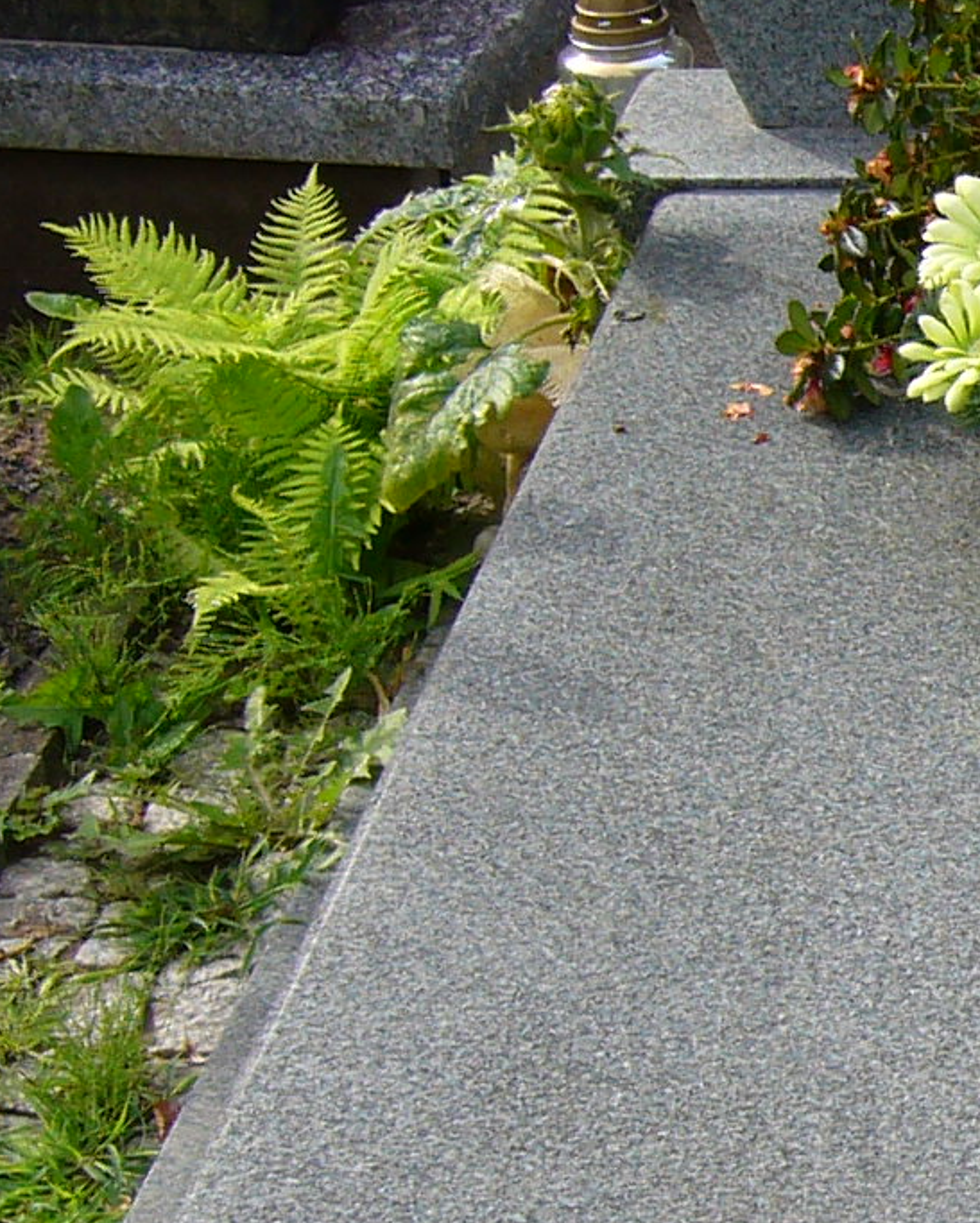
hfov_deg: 11.3
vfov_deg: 15.0
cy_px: 654
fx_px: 4638
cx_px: 1672
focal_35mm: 128
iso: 80
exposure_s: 1/400
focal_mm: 5.8
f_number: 2.8
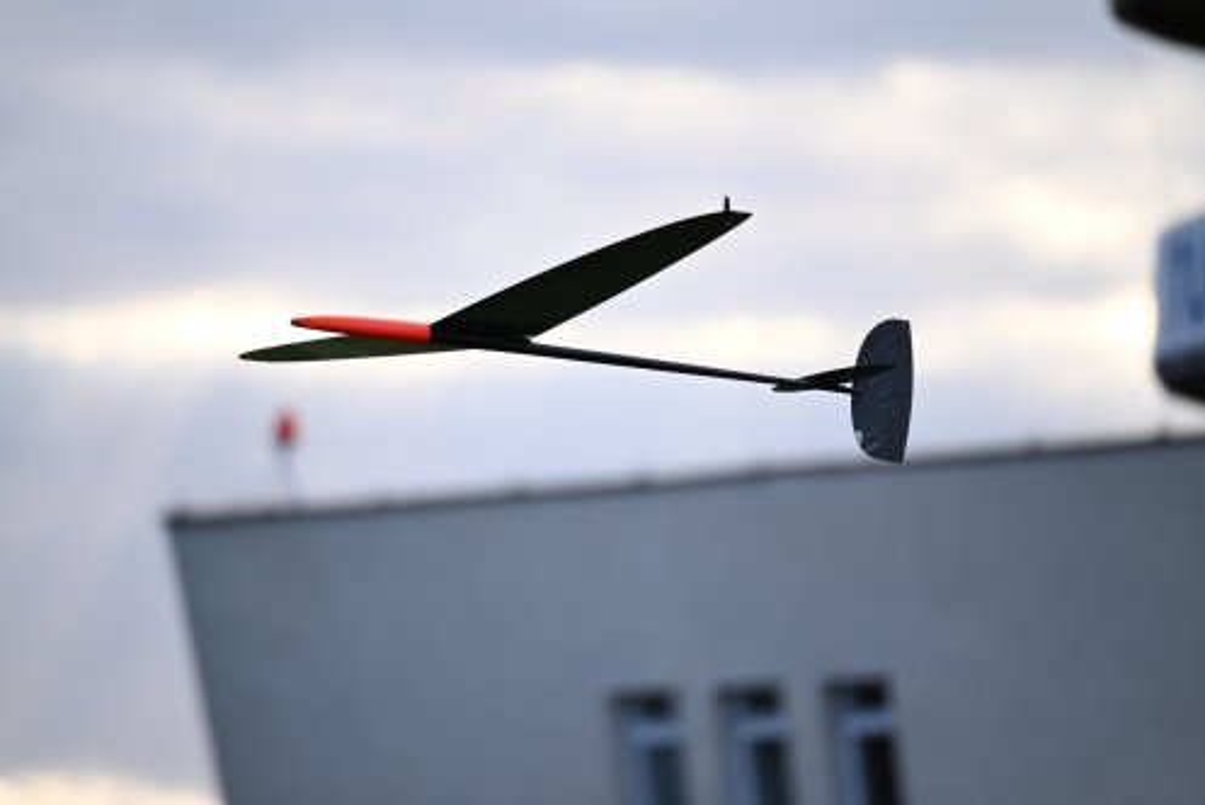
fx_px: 13396
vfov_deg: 3.4
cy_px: 402
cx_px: 602
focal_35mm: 400
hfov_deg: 5.2
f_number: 6.3
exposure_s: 1/1600
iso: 1250
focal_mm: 400
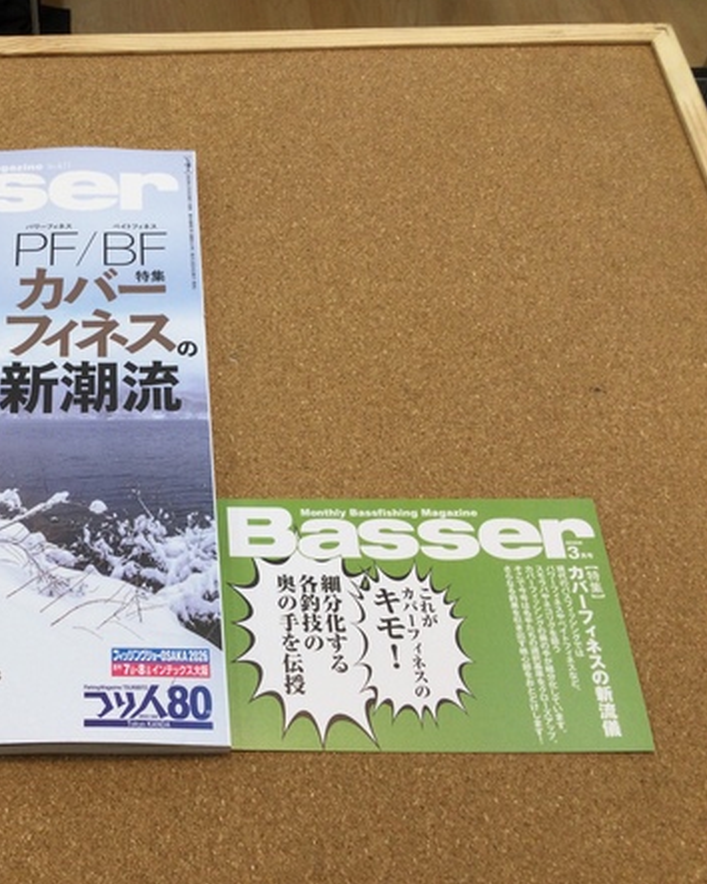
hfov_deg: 35.0
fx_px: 1073
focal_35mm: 41
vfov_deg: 44.8
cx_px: 114
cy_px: 439
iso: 32
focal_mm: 3.3
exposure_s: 1/60
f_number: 2.4
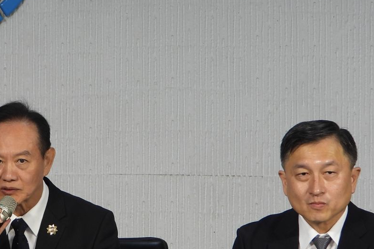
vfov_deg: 6.8
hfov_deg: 10.1
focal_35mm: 203
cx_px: 81
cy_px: 92
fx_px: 2109
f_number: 3.5
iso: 125
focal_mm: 14.4
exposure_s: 1/60
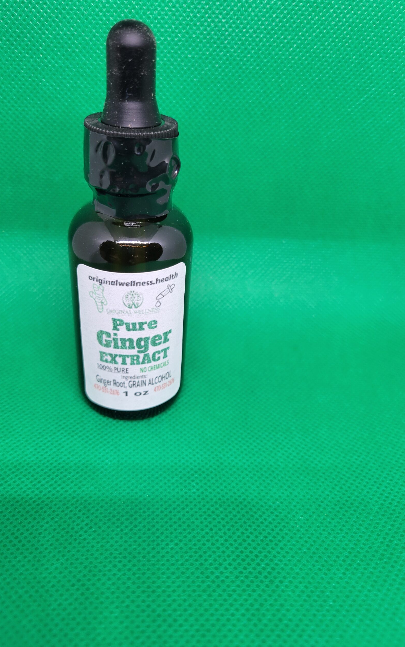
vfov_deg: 66.5
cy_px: 322
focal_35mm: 28
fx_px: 494
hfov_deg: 44.5
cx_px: 186
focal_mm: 5.4
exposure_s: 1/120
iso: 100
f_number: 1.8
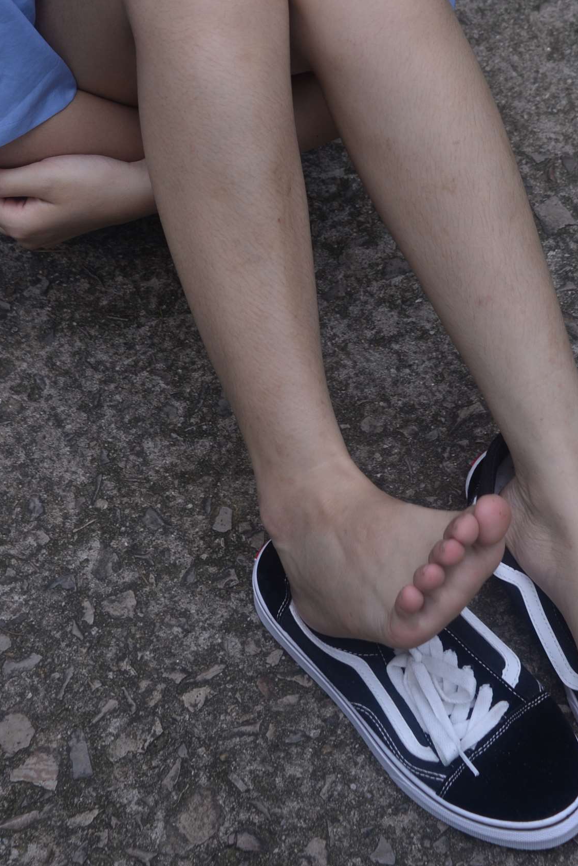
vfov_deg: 22.7
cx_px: 321
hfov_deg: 16.3
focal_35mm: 84
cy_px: -98
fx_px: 2021
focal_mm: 35
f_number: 5.6
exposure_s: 1/400
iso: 125
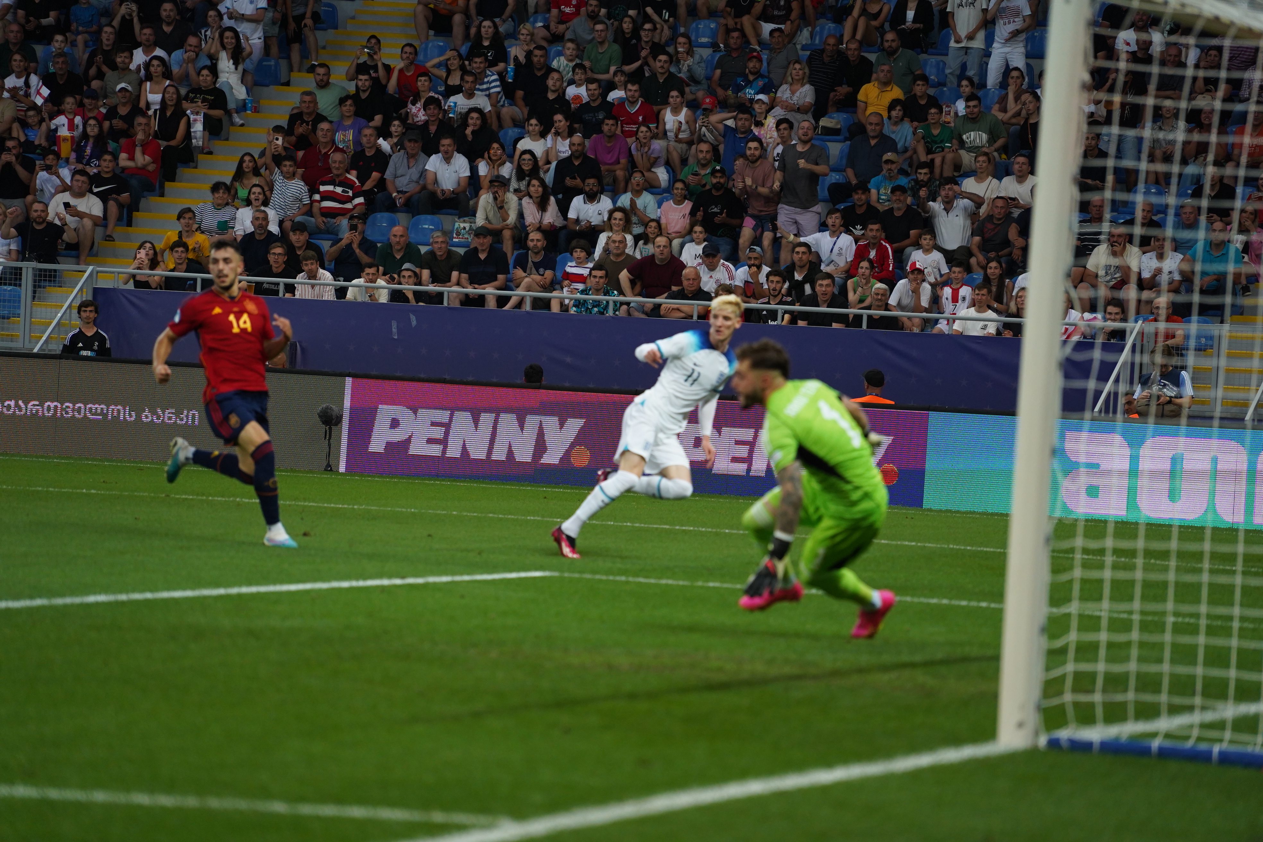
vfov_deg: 6.9
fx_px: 7016
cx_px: 632
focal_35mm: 200
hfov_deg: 10.3
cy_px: 421
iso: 2000
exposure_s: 1/1000
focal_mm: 200
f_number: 4
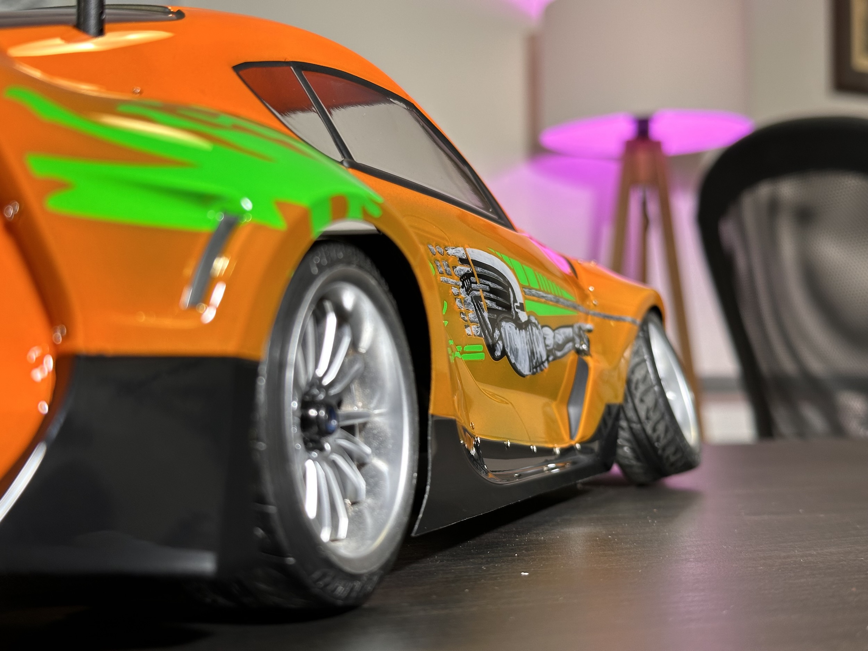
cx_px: 434
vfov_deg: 30.3
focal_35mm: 48
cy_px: 326
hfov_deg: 39.7
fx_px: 1204
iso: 64
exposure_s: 1/50
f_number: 1.78
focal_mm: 6.86
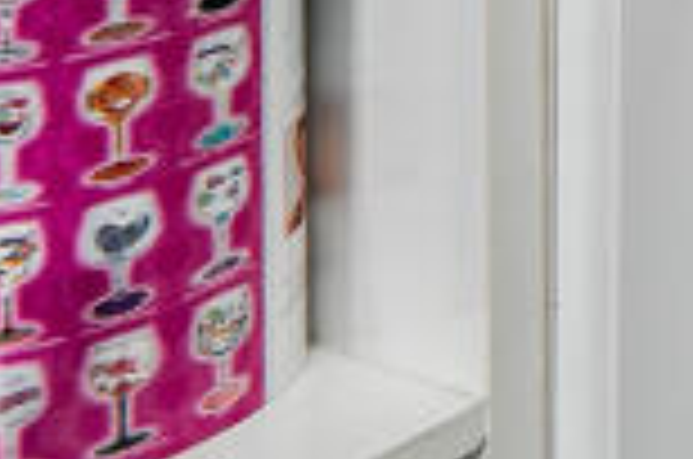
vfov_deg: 12.0
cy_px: -772
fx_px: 1537
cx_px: 2182
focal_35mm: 80
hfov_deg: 10.7
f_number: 9
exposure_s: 1/5
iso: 320
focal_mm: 12
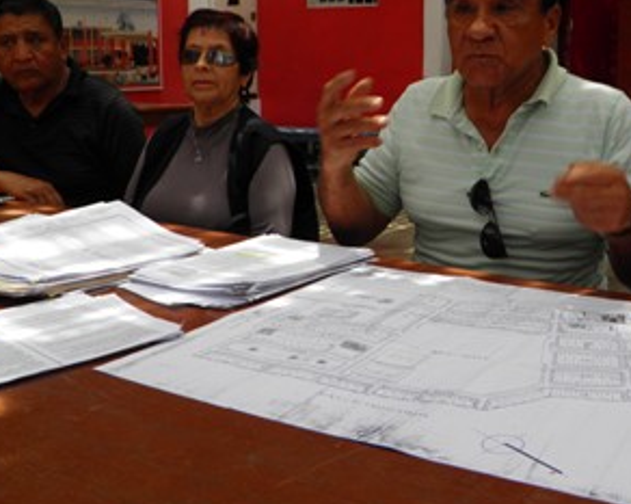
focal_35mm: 42
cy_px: 171
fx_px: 784
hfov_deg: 42.8
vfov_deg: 35.3
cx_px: 454
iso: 50
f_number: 2.8
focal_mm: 4.9
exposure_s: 1/60
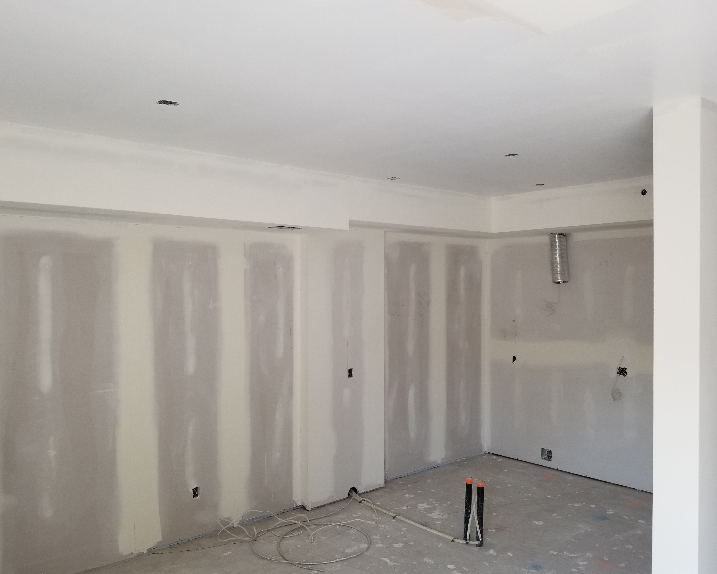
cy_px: 291
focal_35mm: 28
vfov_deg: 51.5
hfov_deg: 62.2
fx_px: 594
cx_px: 365
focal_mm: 4.3
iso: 50
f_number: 1.7
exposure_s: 1/129
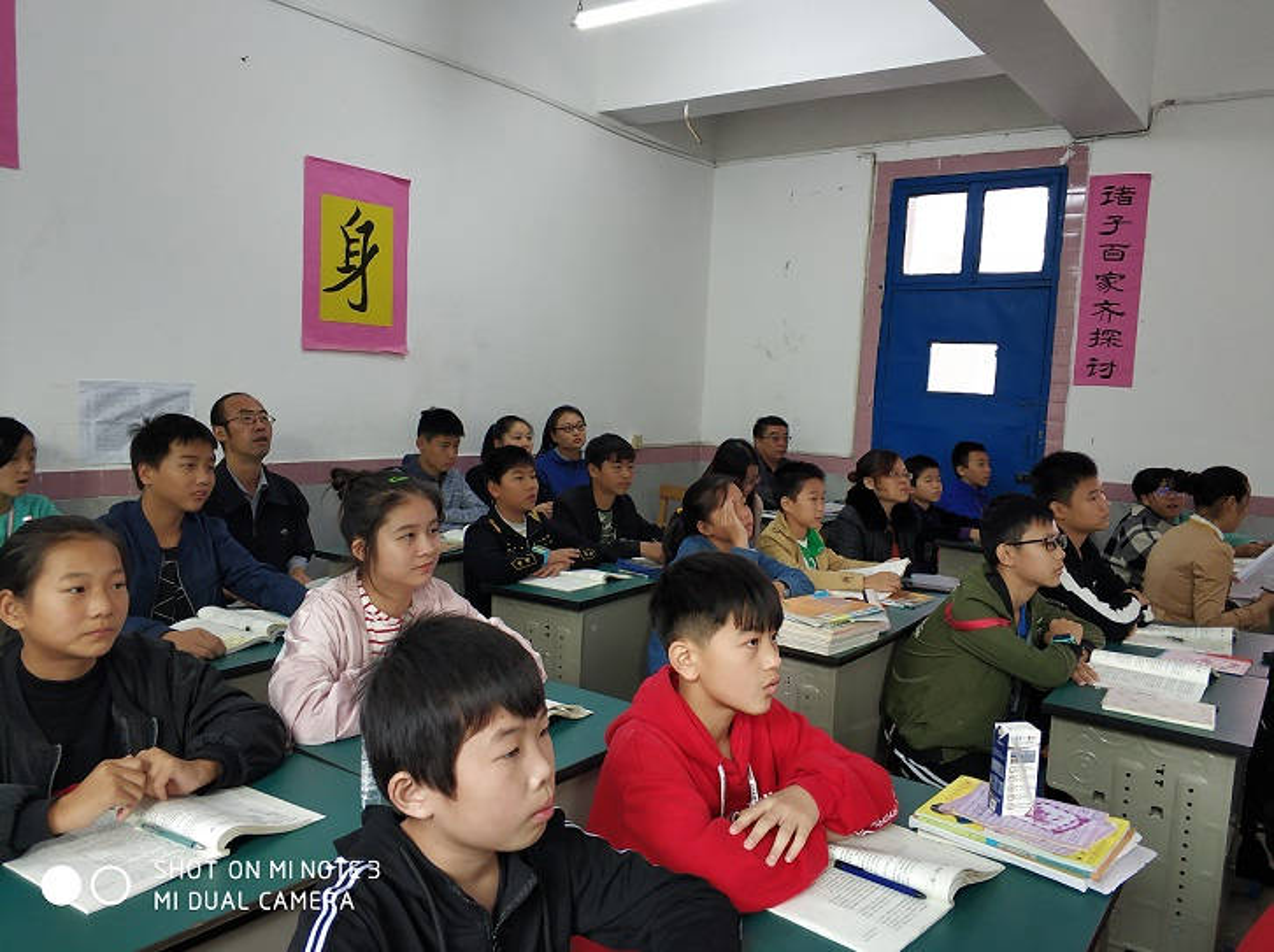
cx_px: 637
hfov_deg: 65.4
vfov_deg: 51.3
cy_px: 476
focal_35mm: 27
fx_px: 993
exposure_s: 1/25
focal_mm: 3.82
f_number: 1.8
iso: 285
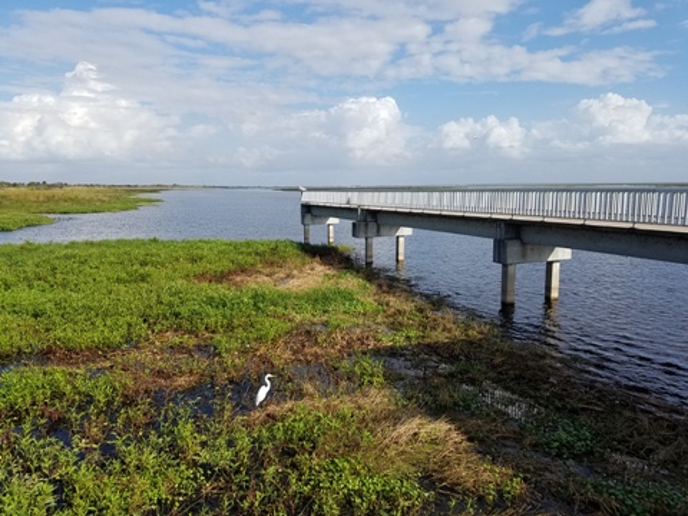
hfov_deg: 67.3
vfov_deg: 53.1
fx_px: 517
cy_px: 258
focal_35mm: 26
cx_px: 344
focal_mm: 4.2
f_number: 1.7
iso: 50
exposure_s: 1/2912
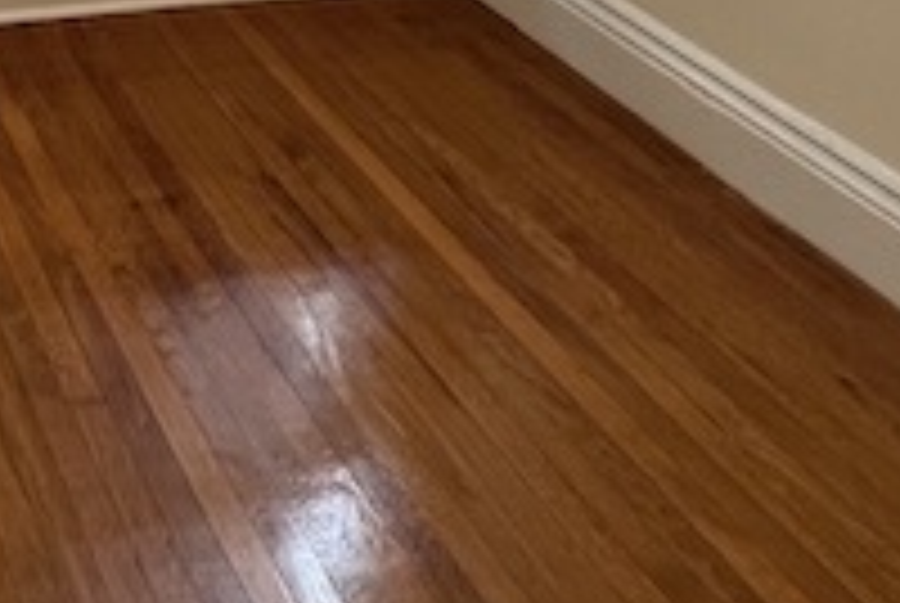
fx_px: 1352
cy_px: -436
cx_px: -202
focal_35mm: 54
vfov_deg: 19.7
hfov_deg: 30.7
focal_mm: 1.57
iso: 125
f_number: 1.8
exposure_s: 1/120
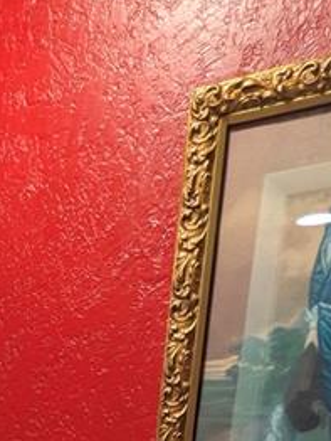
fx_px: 700
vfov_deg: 27.2
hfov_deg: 23.3
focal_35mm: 55
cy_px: 618
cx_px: -107
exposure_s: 1/21.6
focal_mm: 2.02
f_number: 1.7
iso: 71
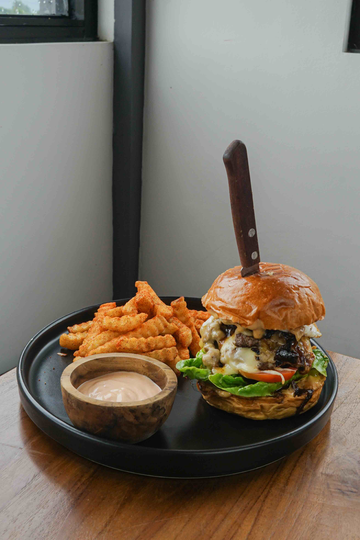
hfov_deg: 31.9
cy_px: 270
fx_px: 630
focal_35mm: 42
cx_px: 180
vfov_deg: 46.4
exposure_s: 1/30
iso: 200
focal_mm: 28
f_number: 11
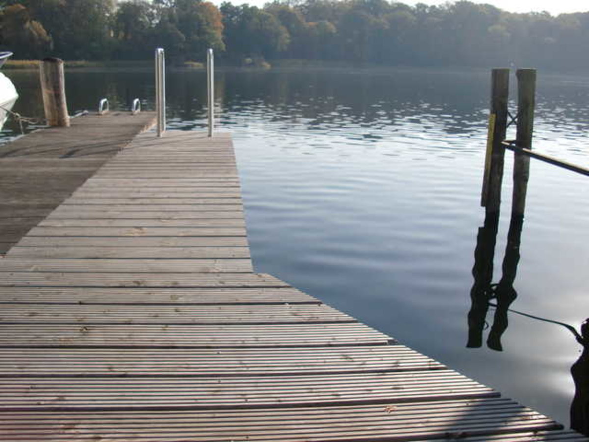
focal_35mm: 36
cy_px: 221
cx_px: 294
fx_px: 613
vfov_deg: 39.7
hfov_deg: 51.4
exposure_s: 1/160
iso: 64
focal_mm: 6.3
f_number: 7.9
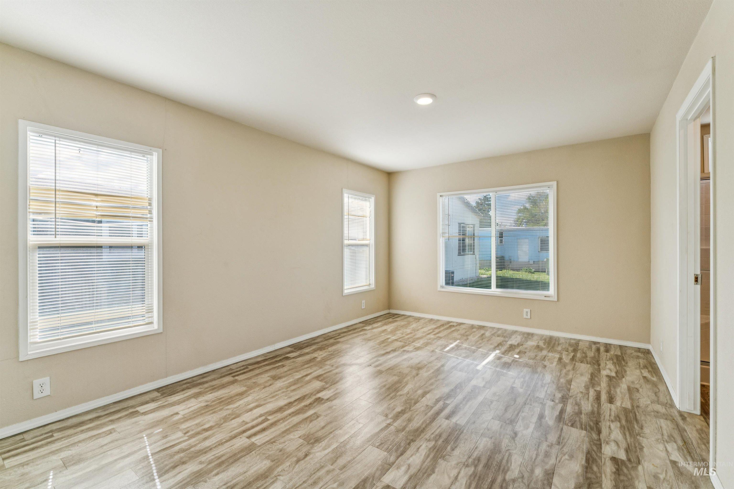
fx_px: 324
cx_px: 367
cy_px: 244
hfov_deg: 97.1
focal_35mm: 16
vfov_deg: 74.1
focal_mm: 15.9
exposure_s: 1/60
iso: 400
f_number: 13
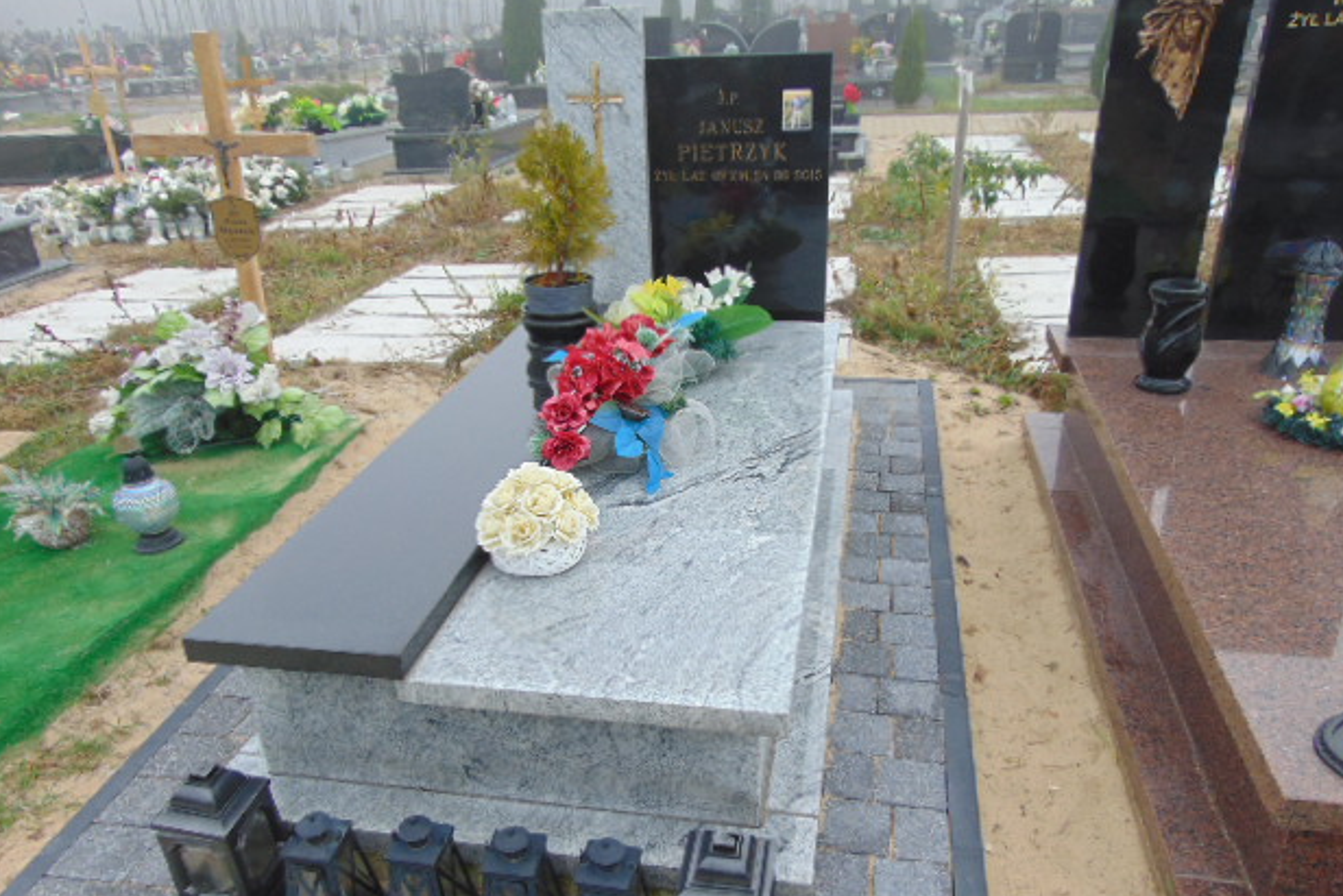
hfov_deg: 67.4
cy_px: 497
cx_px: 652
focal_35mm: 27
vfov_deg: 47.9
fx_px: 1007
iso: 80
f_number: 3
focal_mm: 4.5
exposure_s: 1/400
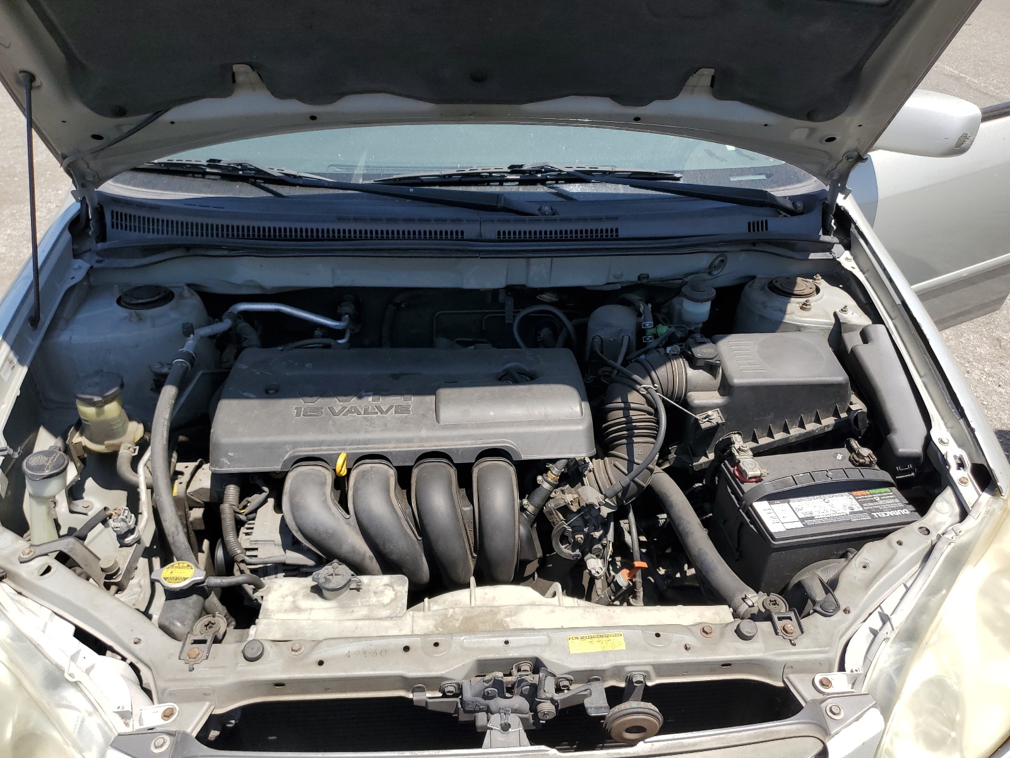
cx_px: 505
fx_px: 759
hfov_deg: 67.3
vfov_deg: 53.1
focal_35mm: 26
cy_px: 379
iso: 50
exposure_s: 1/2000
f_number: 1.5
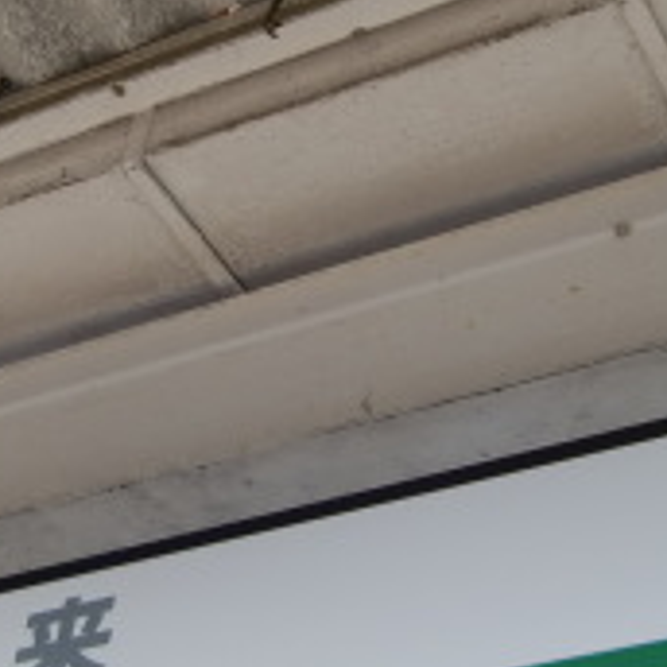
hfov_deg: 18.9
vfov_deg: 18.9
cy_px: 392
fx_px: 2006
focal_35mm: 92
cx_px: 252
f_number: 2.6
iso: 64
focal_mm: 4.9
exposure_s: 1/160
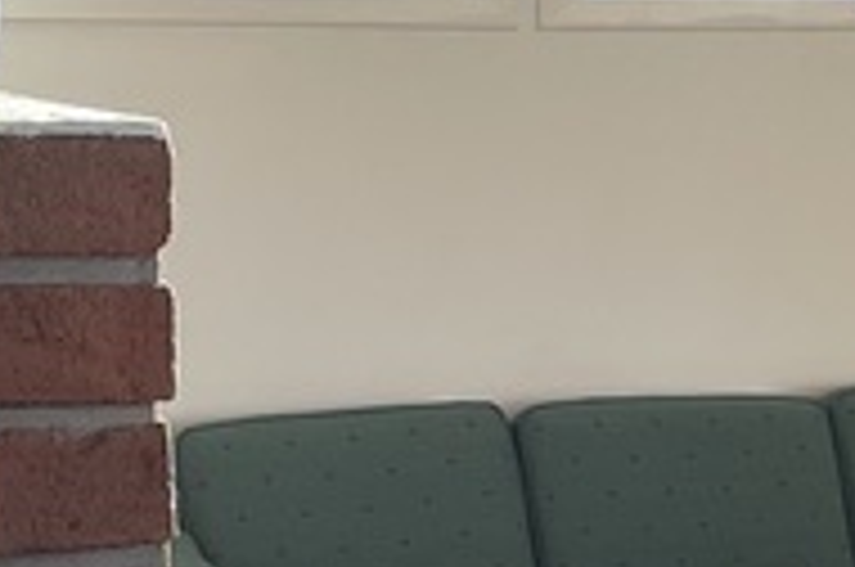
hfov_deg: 14.0
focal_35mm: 146
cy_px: 702
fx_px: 3462
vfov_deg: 9.2
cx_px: 662
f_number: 1.6
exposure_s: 1/121
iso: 80
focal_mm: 4.2
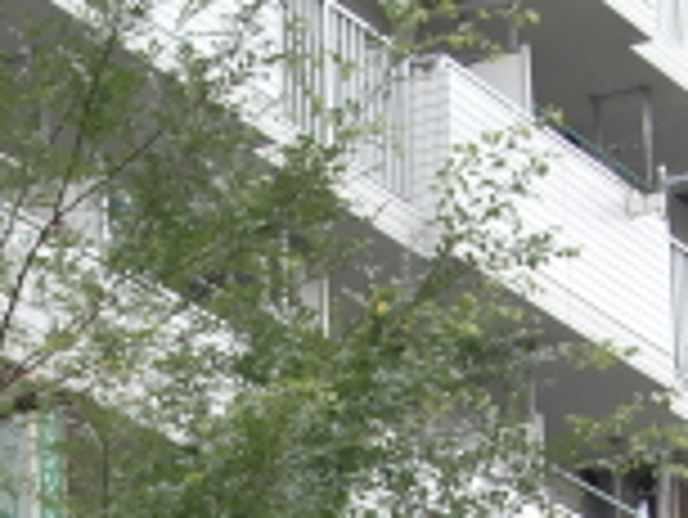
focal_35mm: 230
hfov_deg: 8.5
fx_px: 4575
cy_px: 937
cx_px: -81
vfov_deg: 6.3
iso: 64
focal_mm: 9.8
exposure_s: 1/125
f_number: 3.6
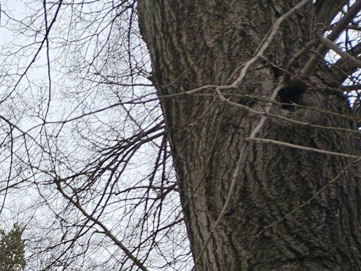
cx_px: -219
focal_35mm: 90
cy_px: 508
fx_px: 939
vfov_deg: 14.3
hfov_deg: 18.6
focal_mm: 5.4
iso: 25
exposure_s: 1/475
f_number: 1.8
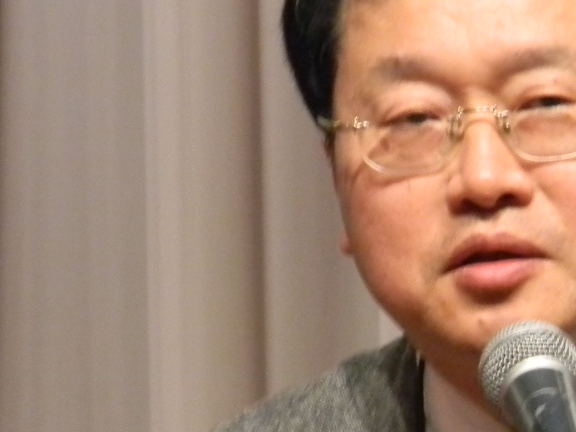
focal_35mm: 986
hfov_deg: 2.0
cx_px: 644
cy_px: 373
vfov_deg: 1.5
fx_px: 16405
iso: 400
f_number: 5.4
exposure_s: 1/17
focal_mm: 60.7
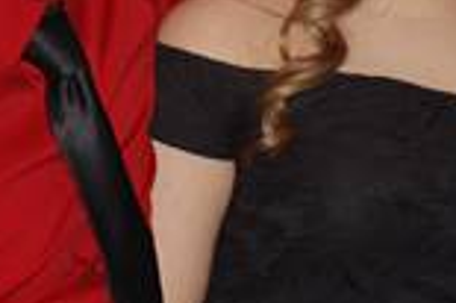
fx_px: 3705
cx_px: 265
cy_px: -32
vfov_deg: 4.7
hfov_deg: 7.0
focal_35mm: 293
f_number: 4
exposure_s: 1/60
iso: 400
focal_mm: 55
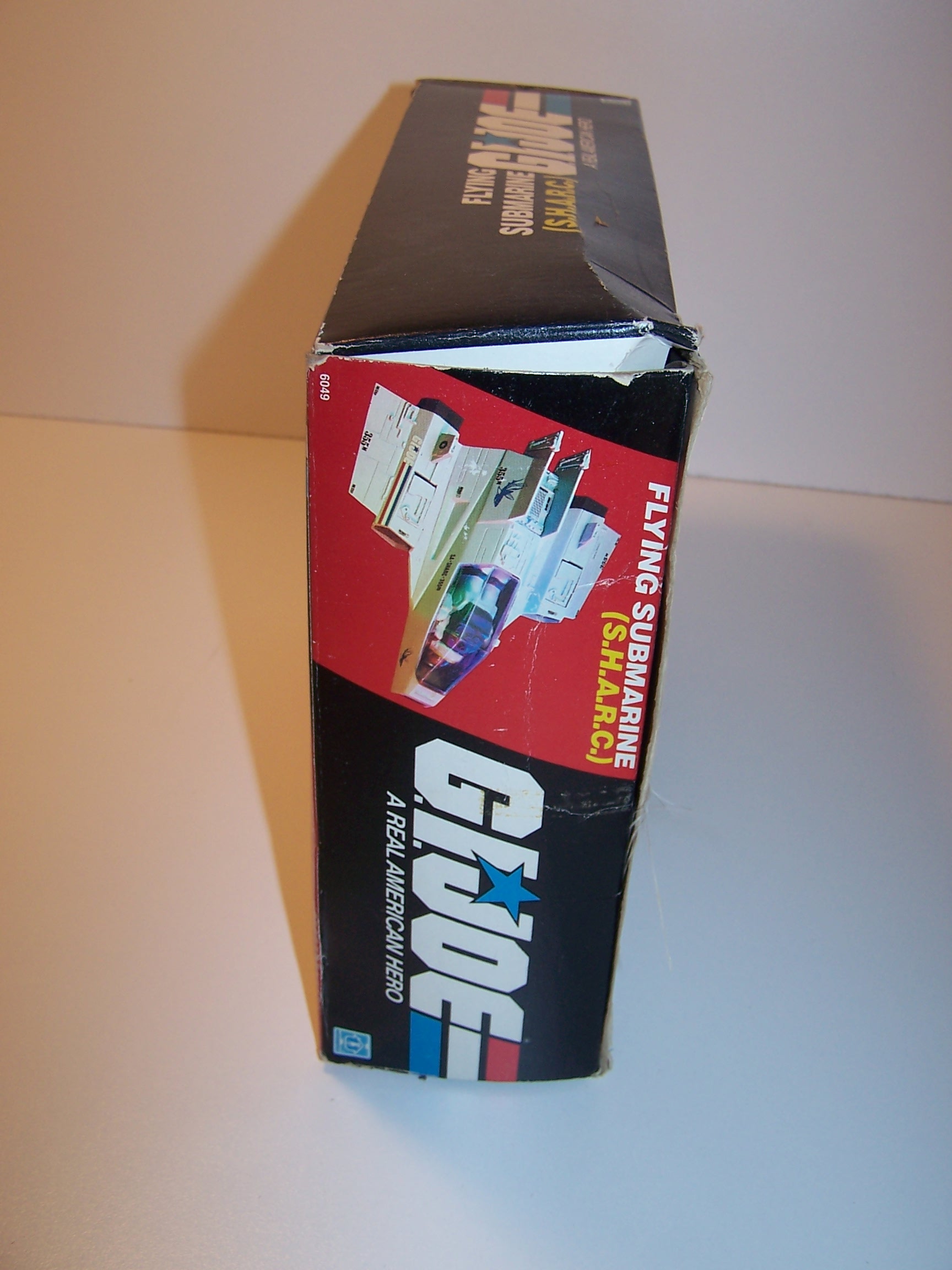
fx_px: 1393
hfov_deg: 37.7
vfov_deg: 49.0
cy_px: 635
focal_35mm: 38
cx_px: 476
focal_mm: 6.3
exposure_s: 1/60
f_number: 2.8
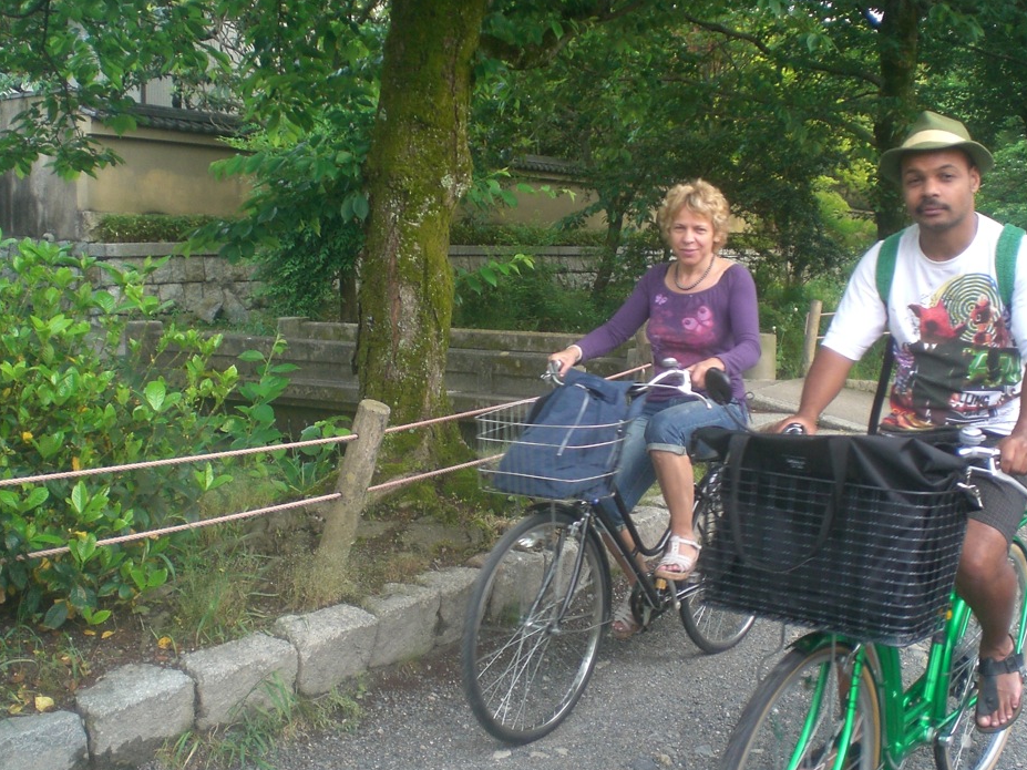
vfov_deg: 35.1
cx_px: 548
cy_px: 396
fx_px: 1216
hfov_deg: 45.8
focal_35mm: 41
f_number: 3.1
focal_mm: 6.3
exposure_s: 1/100
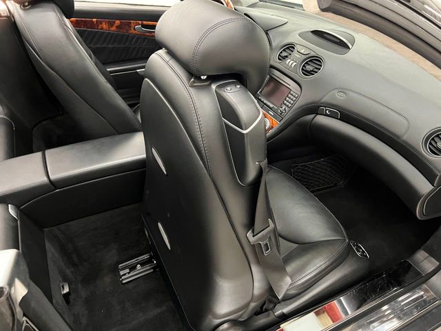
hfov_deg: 67.3
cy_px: 166
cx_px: 220
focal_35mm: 26
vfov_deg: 53.1
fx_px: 331
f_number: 1.5
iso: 500
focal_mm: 5.7
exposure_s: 1/30
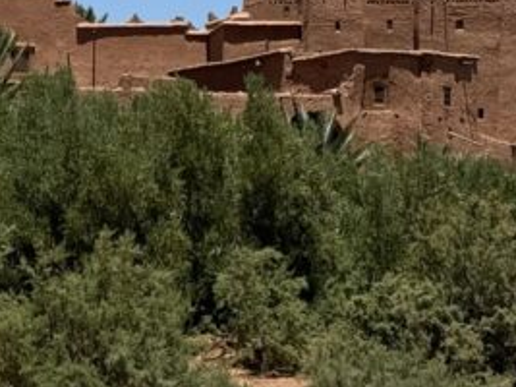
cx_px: 87
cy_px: 19
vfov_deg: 8.0
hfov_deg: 10.7
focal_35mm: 184
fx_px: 2742
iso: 64
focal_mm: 6.76
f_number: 1.78
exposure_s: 1/4975
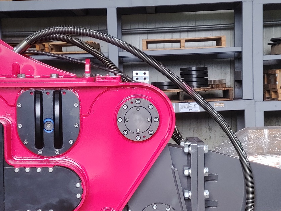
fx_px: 779
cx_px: 123
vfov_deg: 15.4
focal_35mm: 96
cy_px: 138
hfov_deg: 20.4
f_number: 2.4
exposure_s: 1/120
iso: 250
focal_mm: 5.88
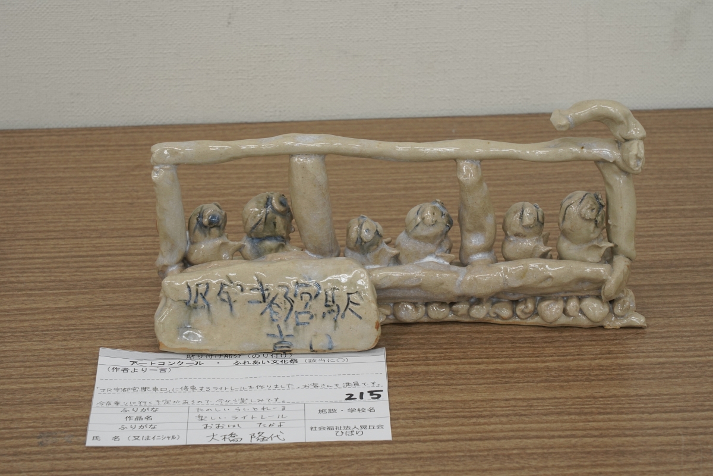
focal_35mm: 105
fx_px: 2079
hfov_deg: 19.5
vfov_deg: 13.0
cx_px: 356
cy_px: 238
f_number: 16
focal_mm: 105
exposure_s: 1/20
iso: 2000
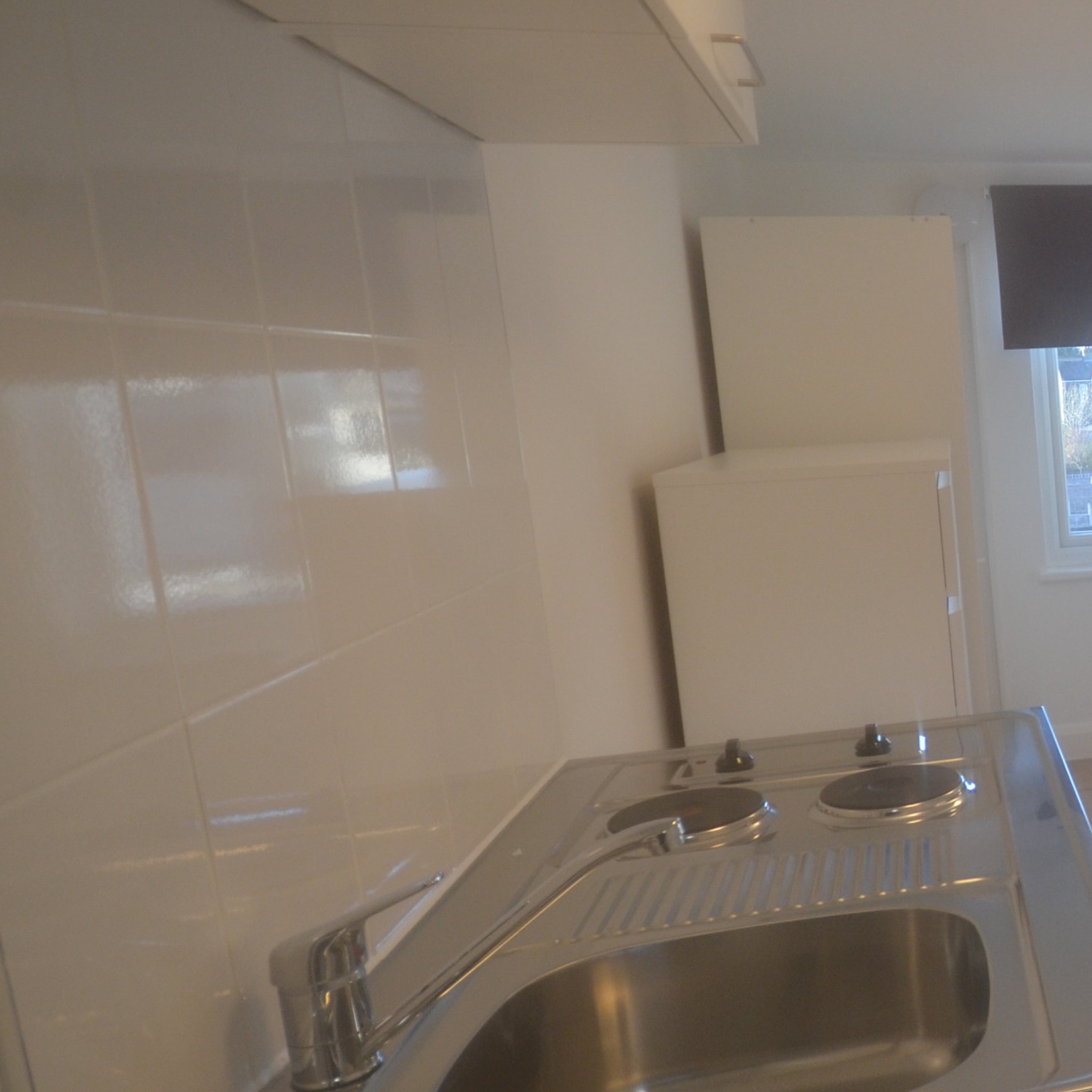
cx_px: 1330
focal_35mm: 34
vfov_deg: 48.4
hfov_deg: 36.5
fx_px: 1213
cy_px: 539
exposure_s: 1/100
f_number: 5
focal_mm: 10
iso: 400
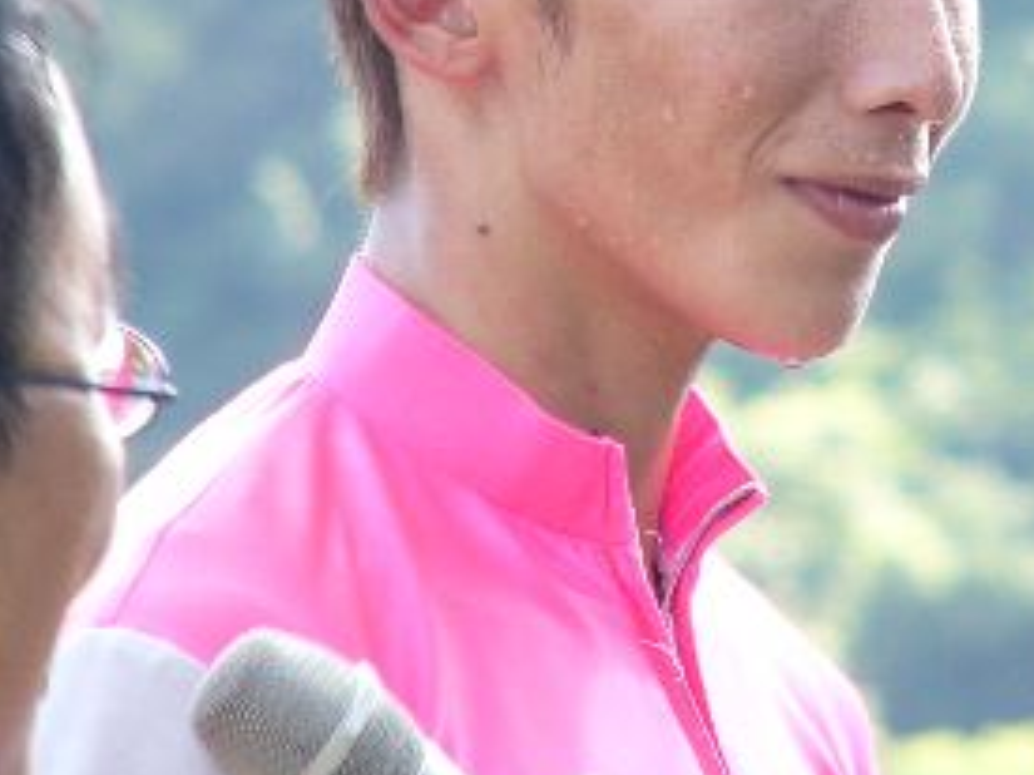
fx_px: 30007
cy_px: 147
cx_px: 718
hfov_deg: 2.0
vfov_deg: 1.5
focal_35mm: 1005
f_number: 2.8
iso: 50
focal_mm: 72
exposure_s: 1/30
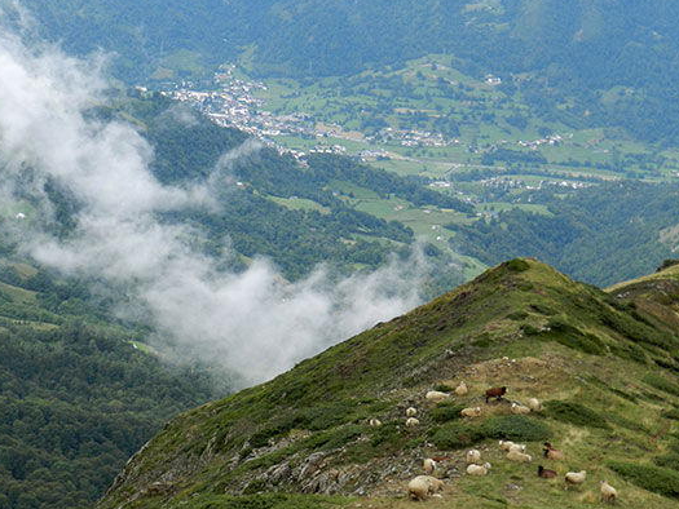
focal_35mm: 96
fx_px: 1883
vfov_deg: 15.4
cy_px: 254
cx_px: 309
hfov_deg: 20.4
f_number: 4.4
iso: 160
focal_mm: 14.9
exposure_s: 1/640
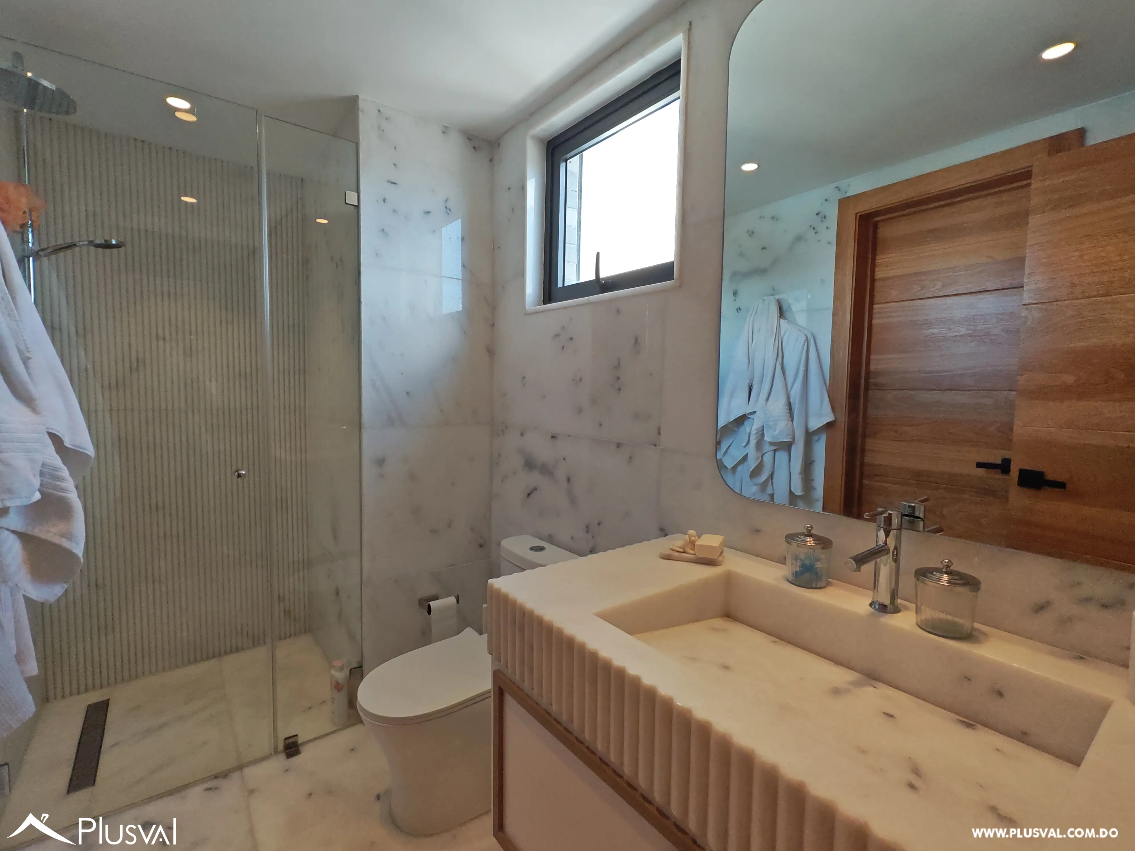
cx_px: 568
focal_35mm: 16
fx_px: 525
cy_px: 426
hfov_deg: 94.5
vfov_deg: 78.1
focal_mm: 1.96
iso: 50
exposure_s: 1/100
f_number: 2.2
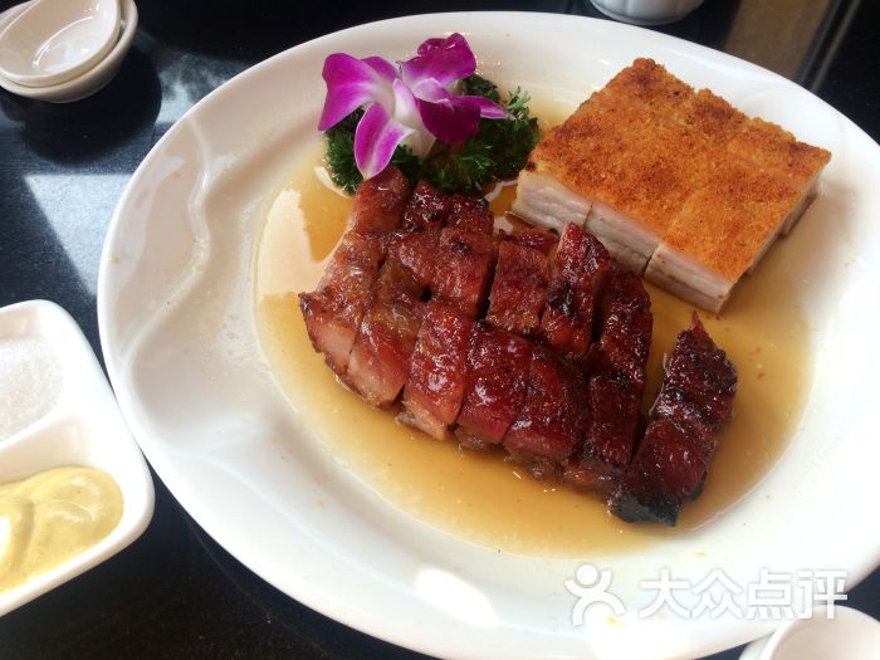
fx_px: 737
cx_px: 440
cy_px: 330
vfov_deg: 48.2
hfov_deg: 61.7
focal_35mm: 29
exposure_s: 1/261
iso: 32
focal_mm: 4.15
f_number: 2.2
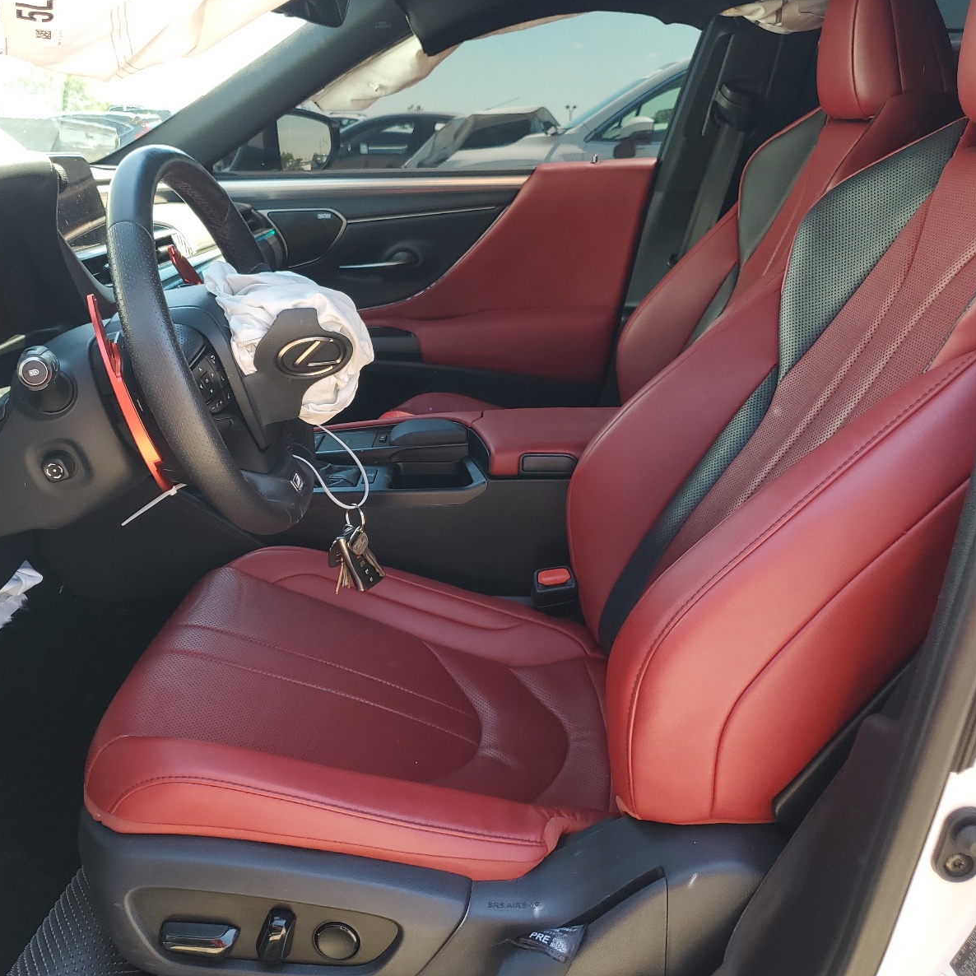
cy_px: 490
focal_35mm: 31
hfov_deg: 52.3
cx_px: 412
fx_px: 989
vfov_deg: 52.5
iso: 50
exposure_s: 1/244
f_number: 1.5
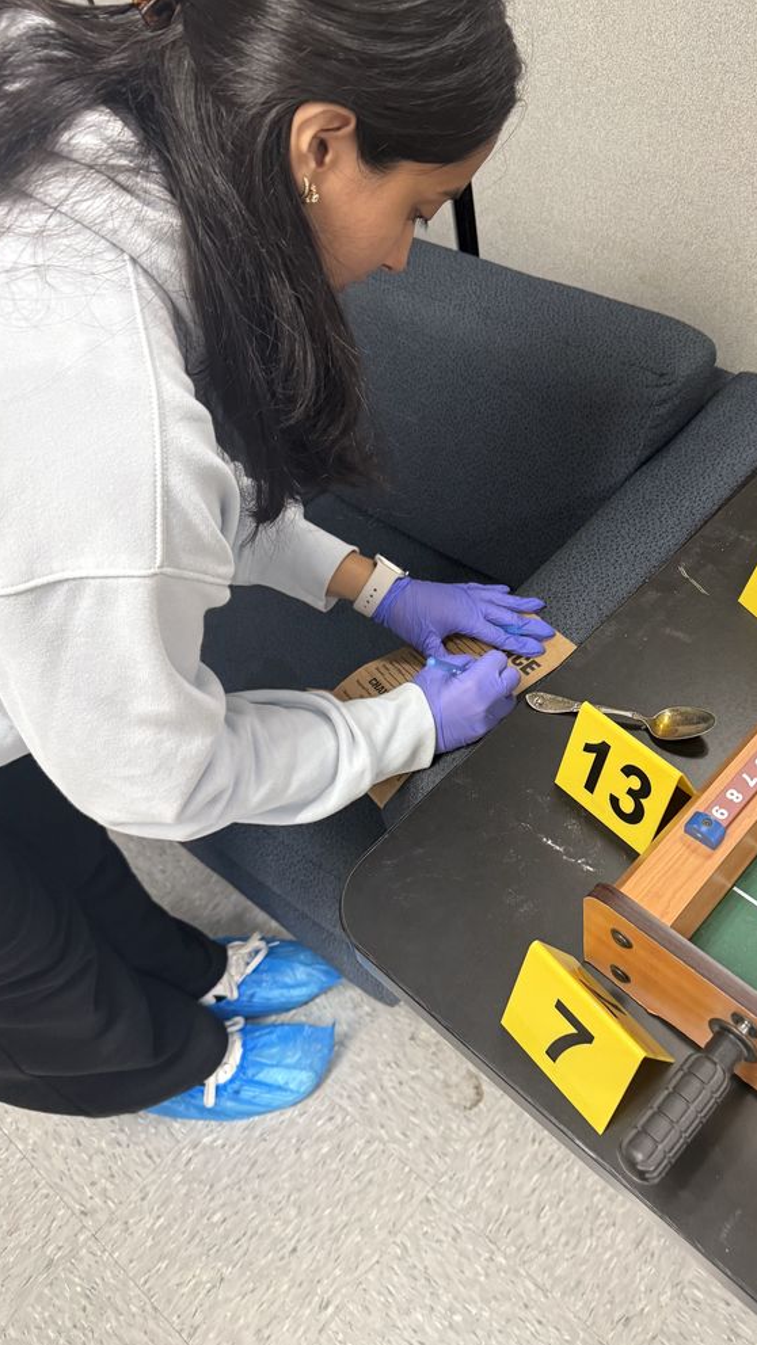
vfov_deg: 69.9
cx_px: 486
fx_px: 963
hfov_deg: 42.5
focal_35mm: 27
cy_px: 671
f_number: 1.78
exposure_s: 1/60
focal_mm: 6.76
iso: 320
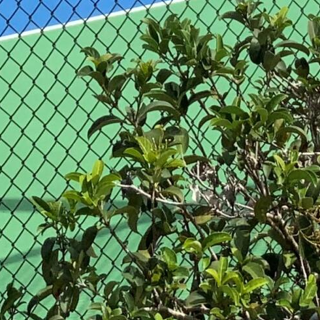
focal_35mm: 157
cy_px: -363
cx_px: 215
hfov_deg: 11.1
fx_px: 1642
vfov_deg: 10.1
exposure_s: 1/2538
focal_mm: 3
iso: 16
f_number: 1.8
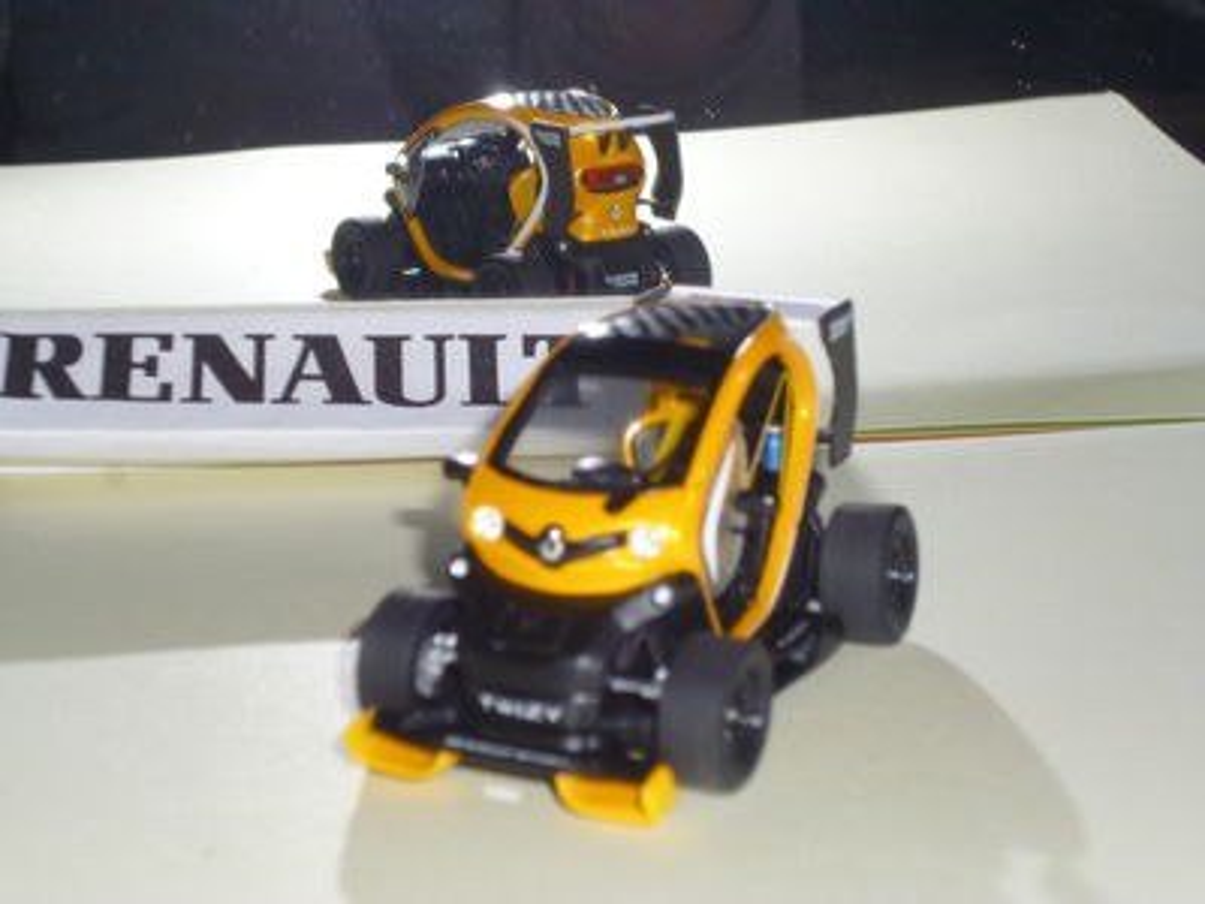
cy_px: 452
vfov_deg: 18.9
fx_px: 2715
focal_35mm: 78
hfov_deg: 25.0
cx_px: 602
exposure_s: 1/60
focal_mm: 13.9
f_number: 5.4
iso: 200
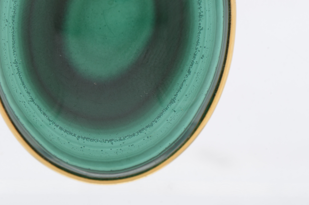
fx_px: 1092
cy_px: 102
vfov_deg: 10.7
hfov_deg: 16.1
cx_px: 154
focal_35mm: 128
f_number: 16
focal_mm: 85
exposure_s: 1/160
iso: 200
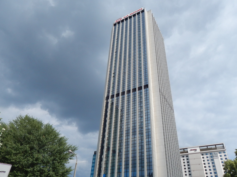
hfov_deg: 67.2
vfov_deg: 53.0
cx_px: 129
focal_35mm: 26
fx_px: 178
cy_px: 97
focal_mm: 4
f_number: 6
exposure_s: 1/640
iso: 125
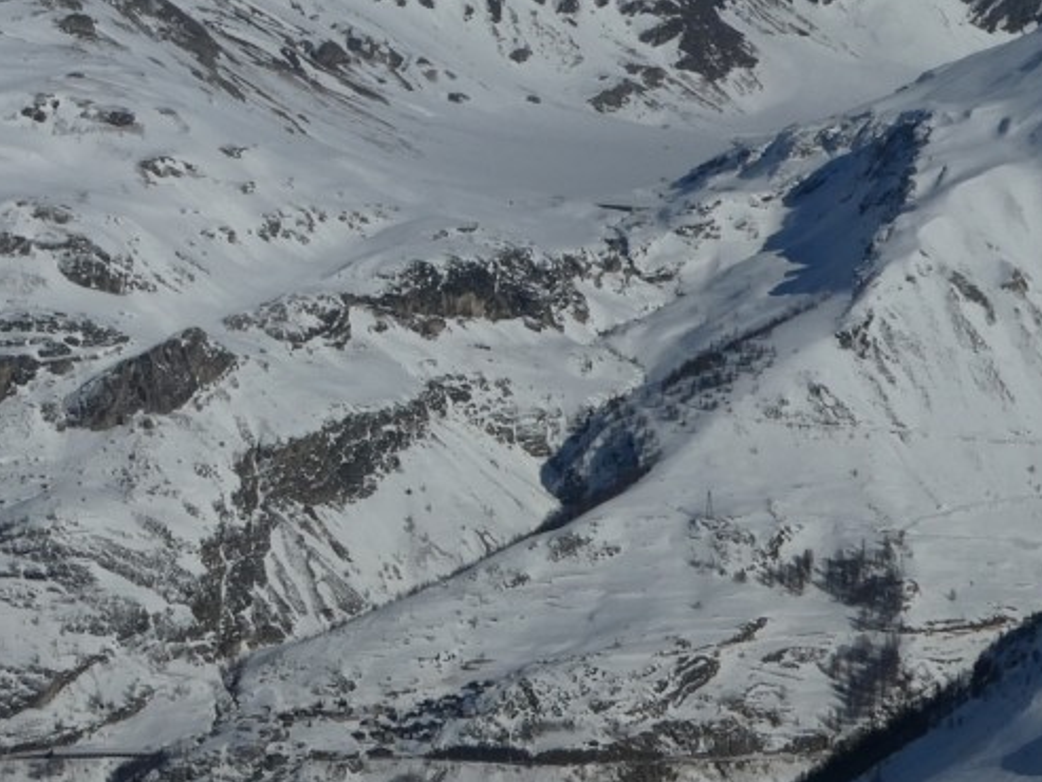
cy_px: 148
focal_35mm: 180
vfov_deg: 8.2
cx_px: 74
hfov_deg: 10.9
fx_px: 5420
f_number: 8
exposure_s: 1/1000
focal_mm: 13.2
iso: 80
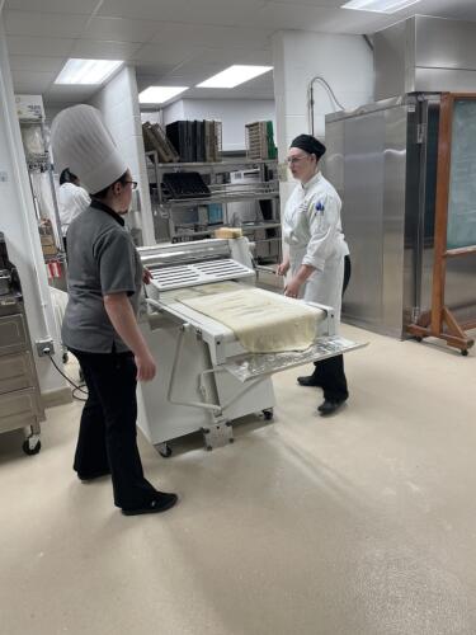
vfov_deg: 67.3
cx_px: 238
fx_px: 477
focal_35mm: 26
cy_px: 318
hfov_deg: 53.1
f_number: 1.6
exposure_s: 1/120
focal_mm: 4.2
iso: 100
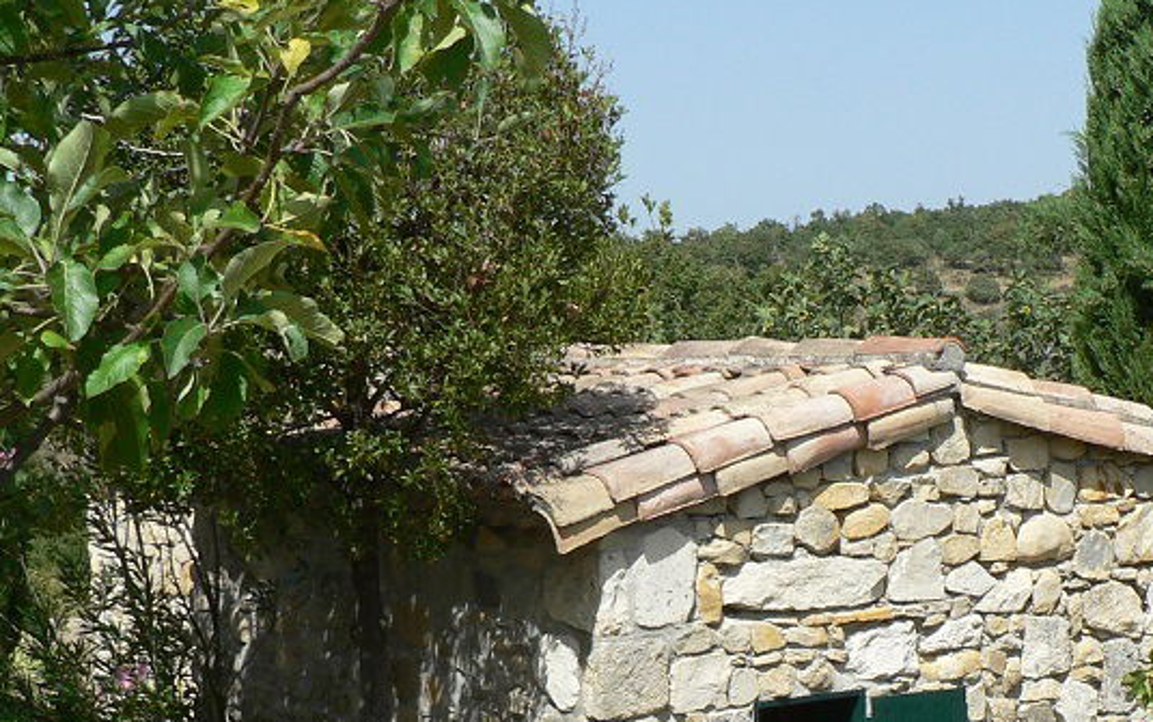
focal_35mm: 73
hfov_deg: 27.9
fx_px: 2295
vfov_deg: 17.7
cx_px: 828
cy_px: 595
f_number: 4.5
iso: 80
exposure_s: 1/400
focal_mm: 6
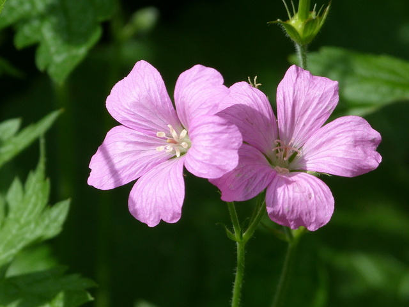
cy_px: 154
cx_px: 204
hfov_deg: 2.5
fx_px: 9440
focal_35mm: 799
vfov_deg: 1.9
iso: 80
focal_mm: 108
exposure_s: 1/250
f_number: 5.6
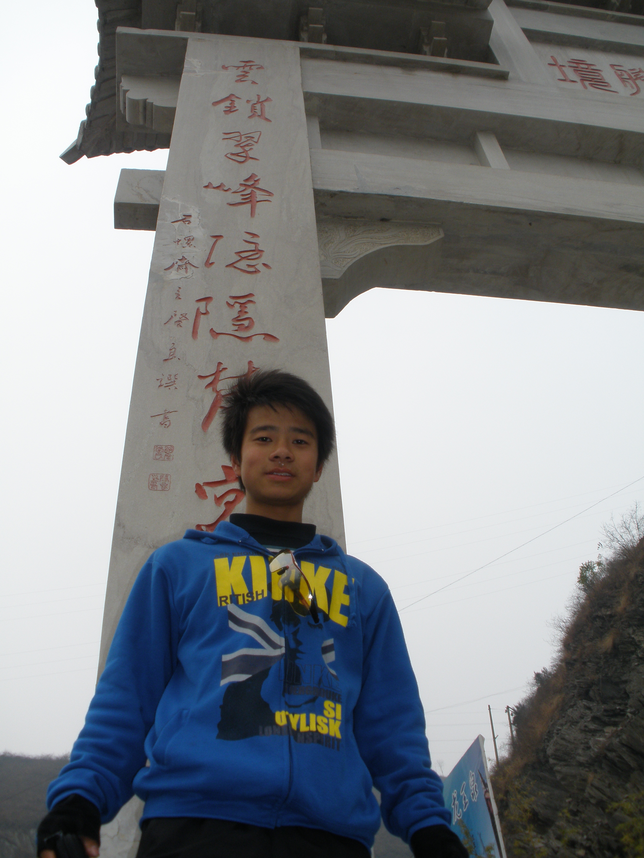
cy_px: 429
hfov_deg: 39.7
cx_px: 322
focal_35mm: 36
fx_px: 893
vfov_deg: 51.4
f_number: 5.6
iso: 80
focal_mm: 6.3
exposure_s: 1/320
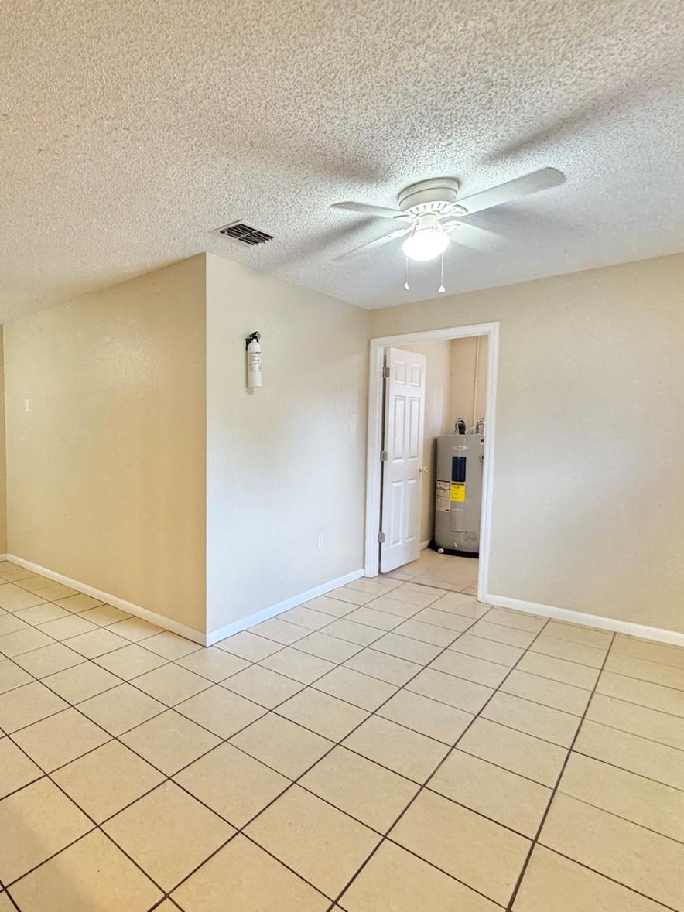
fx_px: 501
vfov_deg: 84.7
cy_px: 460
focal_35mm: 19
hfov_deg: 63.5
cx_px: 150
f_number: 2.2
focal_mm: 2.22
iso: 250
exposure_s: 1/60
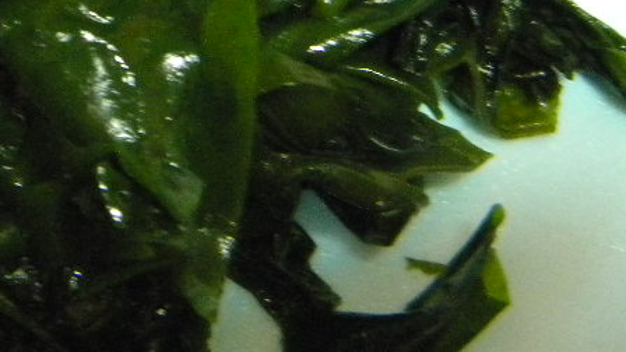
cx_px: -22
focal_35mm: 102
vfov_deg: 11.5
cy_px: -129
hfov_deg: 20.2
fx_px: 1693
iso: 800
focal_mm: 7.3
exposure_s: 1/13.1
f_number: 3.8
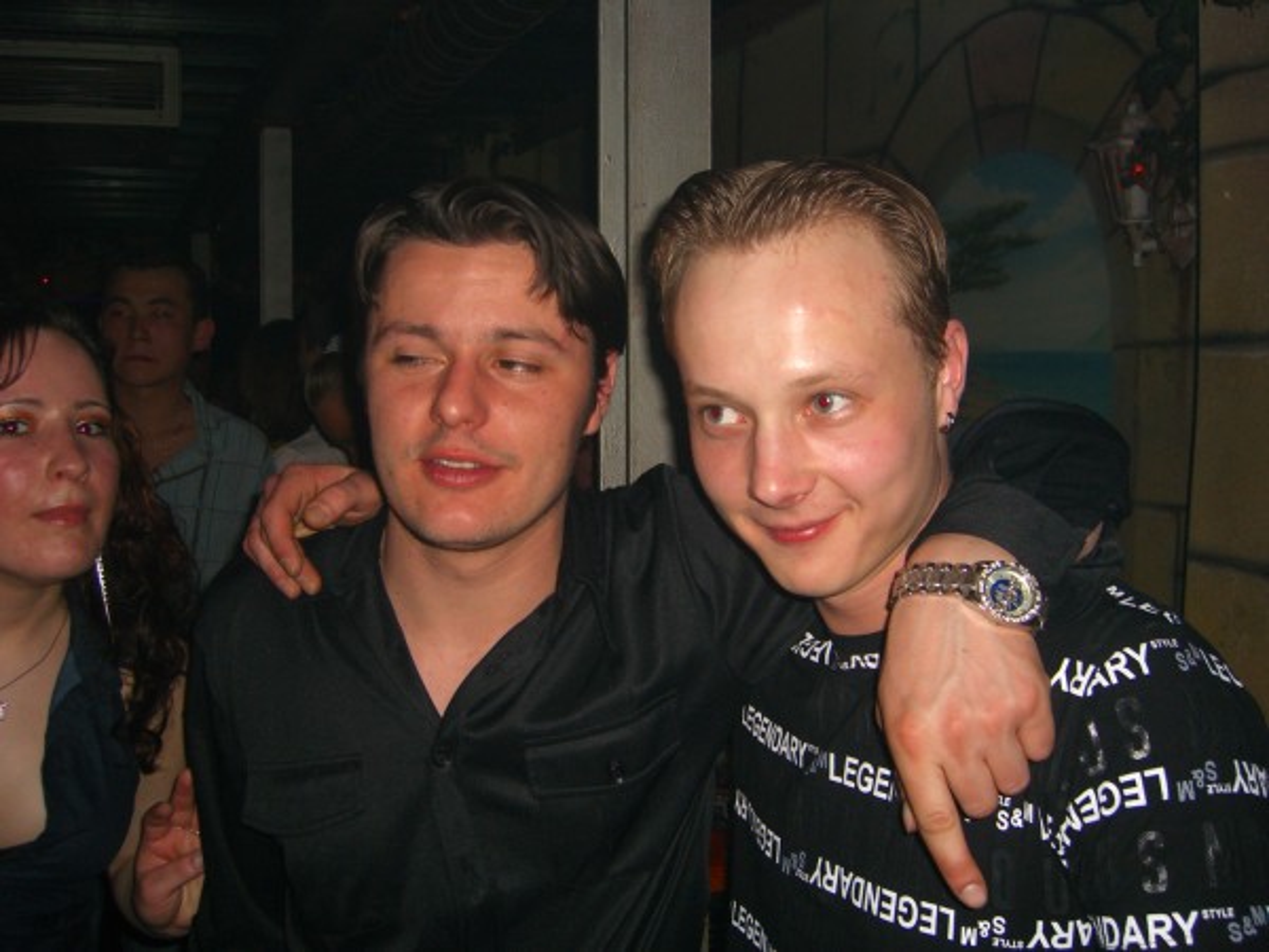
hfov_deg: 49.0
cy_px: 476
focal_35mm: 38
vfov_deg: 37.7
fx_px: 1393
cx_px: 634
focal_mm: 7.9
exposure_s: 1/60
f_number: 2.8
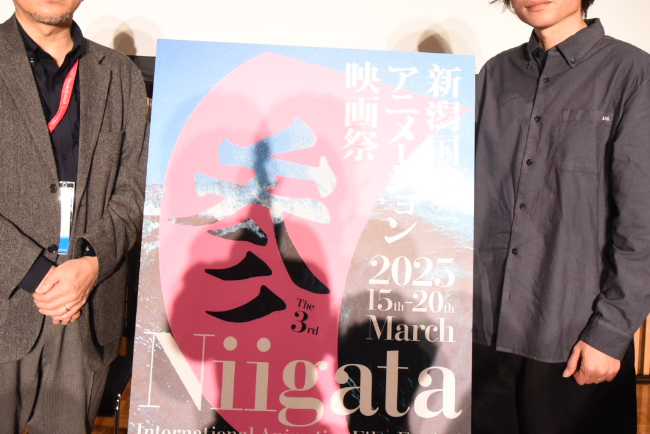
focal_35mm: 48
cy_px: 118
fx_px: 867
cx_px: 339
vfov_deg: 27.8
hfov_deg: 41.1
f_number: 6.3
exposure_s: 1/125
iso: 4000
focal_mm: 31
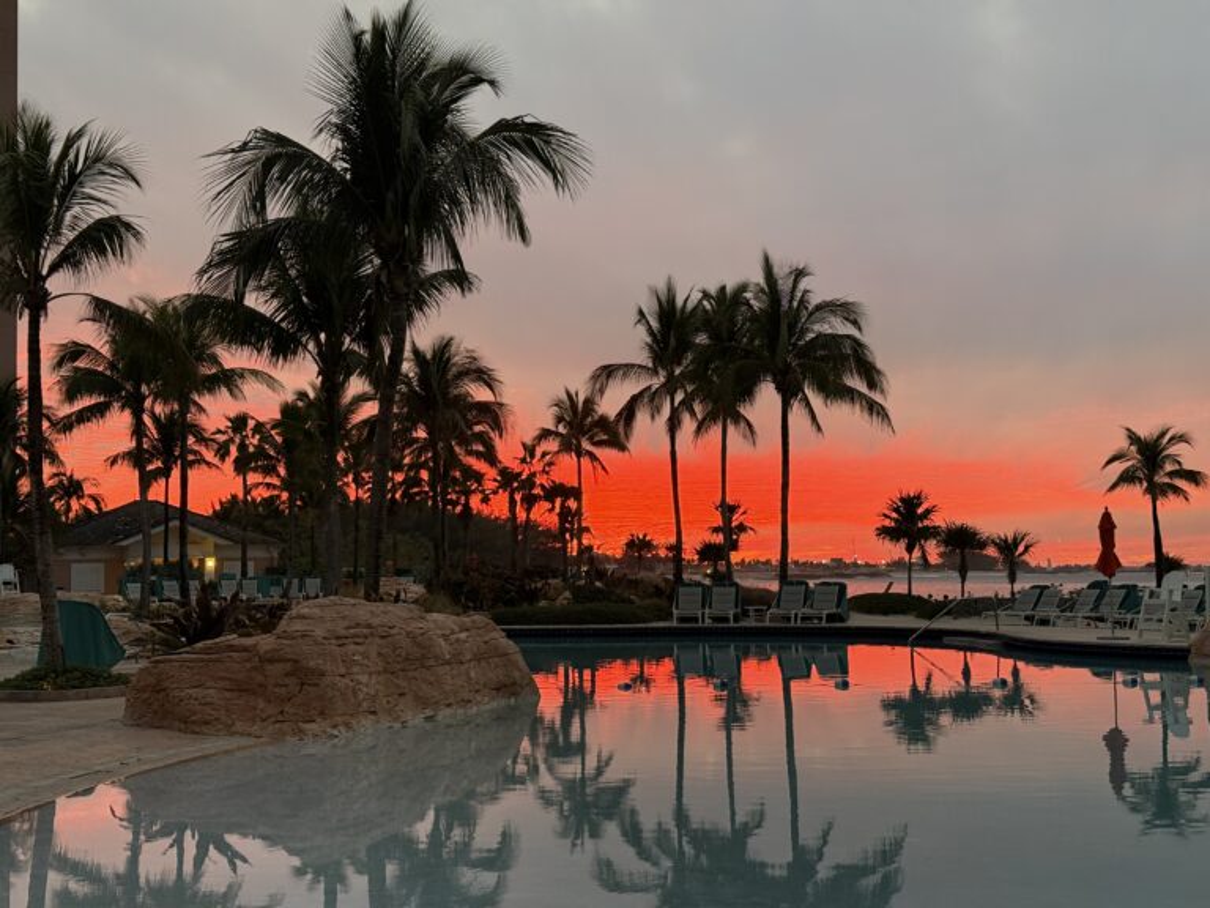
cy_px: 454
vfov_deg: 30.3
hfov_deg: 39.7
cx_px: 605
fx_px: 1678
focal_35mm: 48
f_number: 1.78
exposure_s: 1/40
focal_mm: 6.76
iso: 200
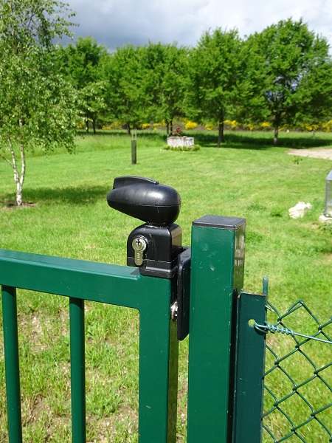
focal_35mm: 34
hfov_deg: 41.8
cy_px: 222
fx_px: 435
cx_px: 166
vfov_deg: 54.0
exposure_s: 1/500
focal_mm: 5.79
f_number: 4
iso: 80
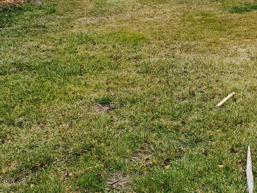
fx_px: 512
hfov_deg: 28.1
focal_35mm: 69
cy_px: 10
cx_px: 146
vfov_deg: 20.7
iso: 50
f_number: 2.4
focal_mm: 4.3
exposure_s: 1/237
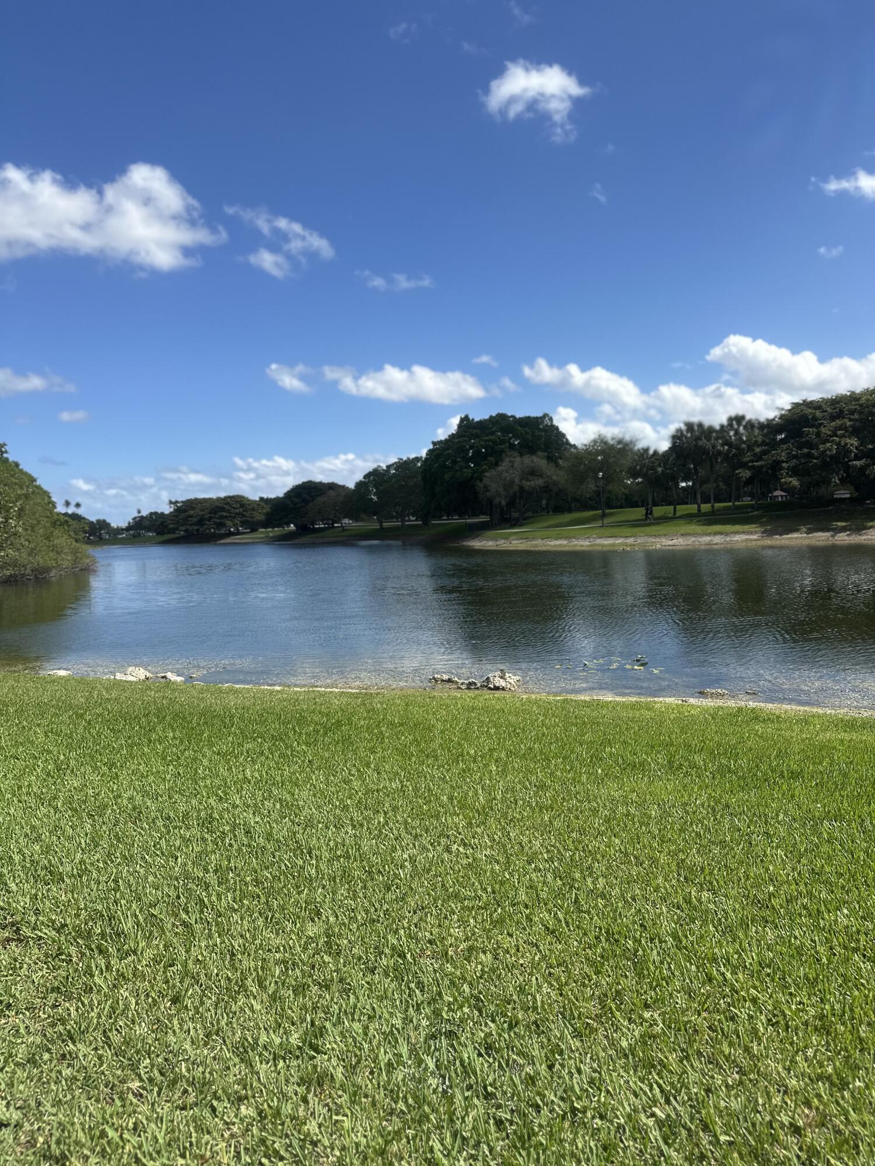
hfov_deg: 56.8
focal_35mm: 24
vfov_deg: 71.6
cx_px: 438
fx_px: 809
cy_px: 583
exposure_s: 1/5000
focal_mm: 6.86
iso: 80
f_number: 1.78
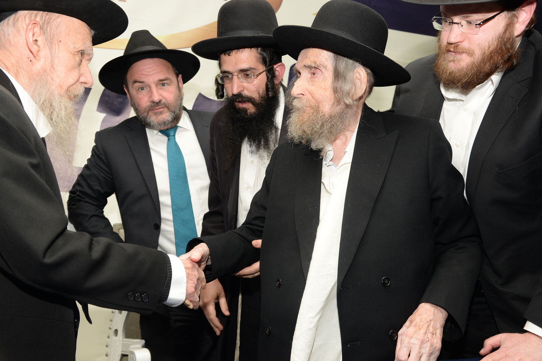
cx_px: 271
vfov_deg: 37.8
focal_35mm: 35
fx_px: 527
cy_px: 180
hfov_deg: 54.4
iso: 500
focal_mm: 35
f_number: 5.6
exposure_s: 1/60
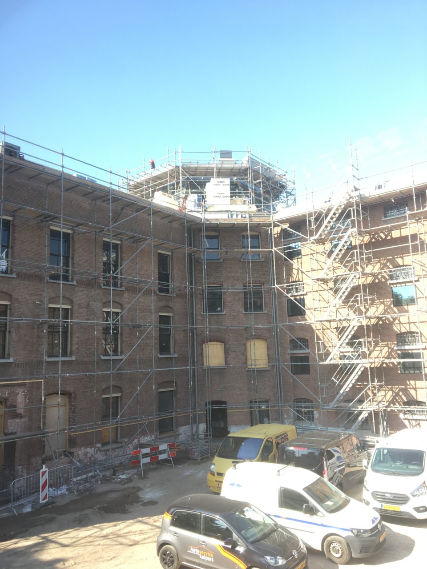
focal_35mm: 29
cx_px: 214
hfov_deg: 48.2
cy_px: 284
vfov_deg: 61.7
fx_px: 477
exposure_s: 1/199
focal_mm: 4.15
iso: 25
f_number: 2.2
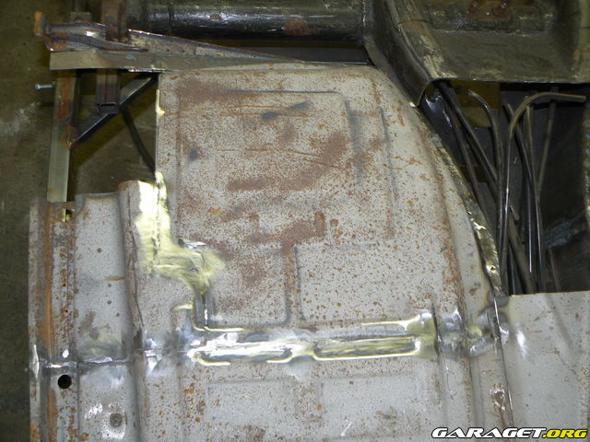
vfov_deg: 39.7
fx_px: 614
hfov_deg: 51.4
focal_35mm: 36
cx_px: 295
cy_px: 221
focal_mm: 6
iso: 100
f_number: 2.8
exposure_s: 1/30
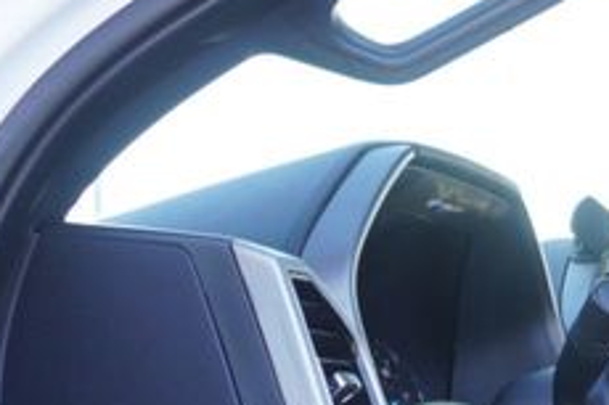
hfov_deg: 17.1
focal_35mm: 107
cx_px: 940
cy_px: 609
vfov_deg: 12.2
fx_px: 1809
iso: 125
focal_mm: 16
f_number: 4
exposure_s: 1/60
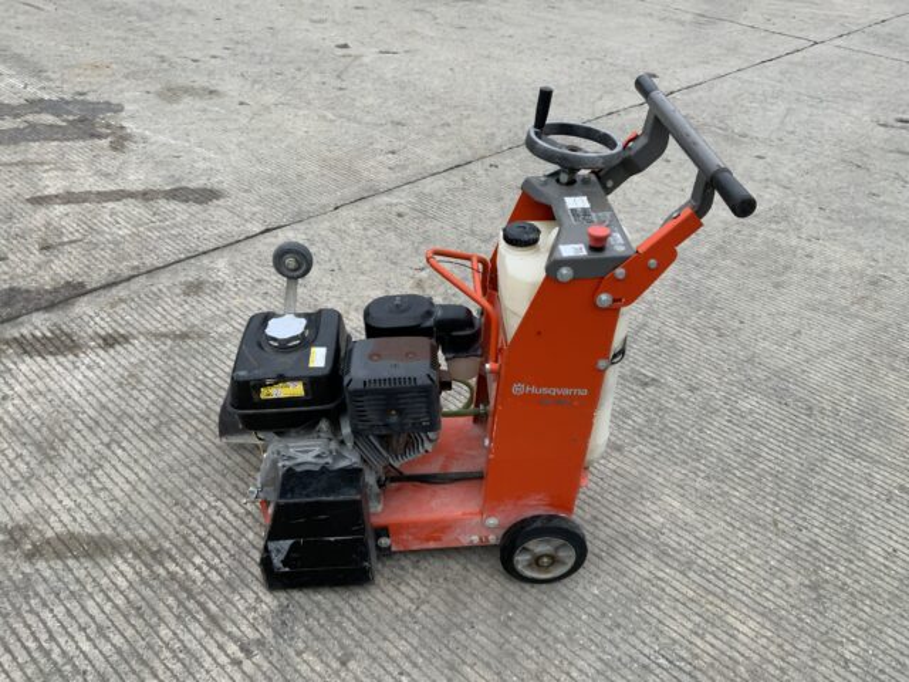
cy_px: 341
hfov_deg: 61.7
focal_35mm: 29
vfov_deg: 48.2
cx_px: 454
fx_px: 762
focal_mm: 3
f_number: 1.8
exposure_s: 1/122
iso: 20
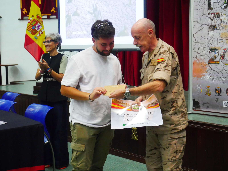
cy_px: 86
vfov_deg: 25.2
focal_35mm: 58
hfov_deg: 33.2
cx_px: 114
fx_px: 382
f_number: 5.4
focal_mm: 29
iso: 3200
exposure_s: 1/50
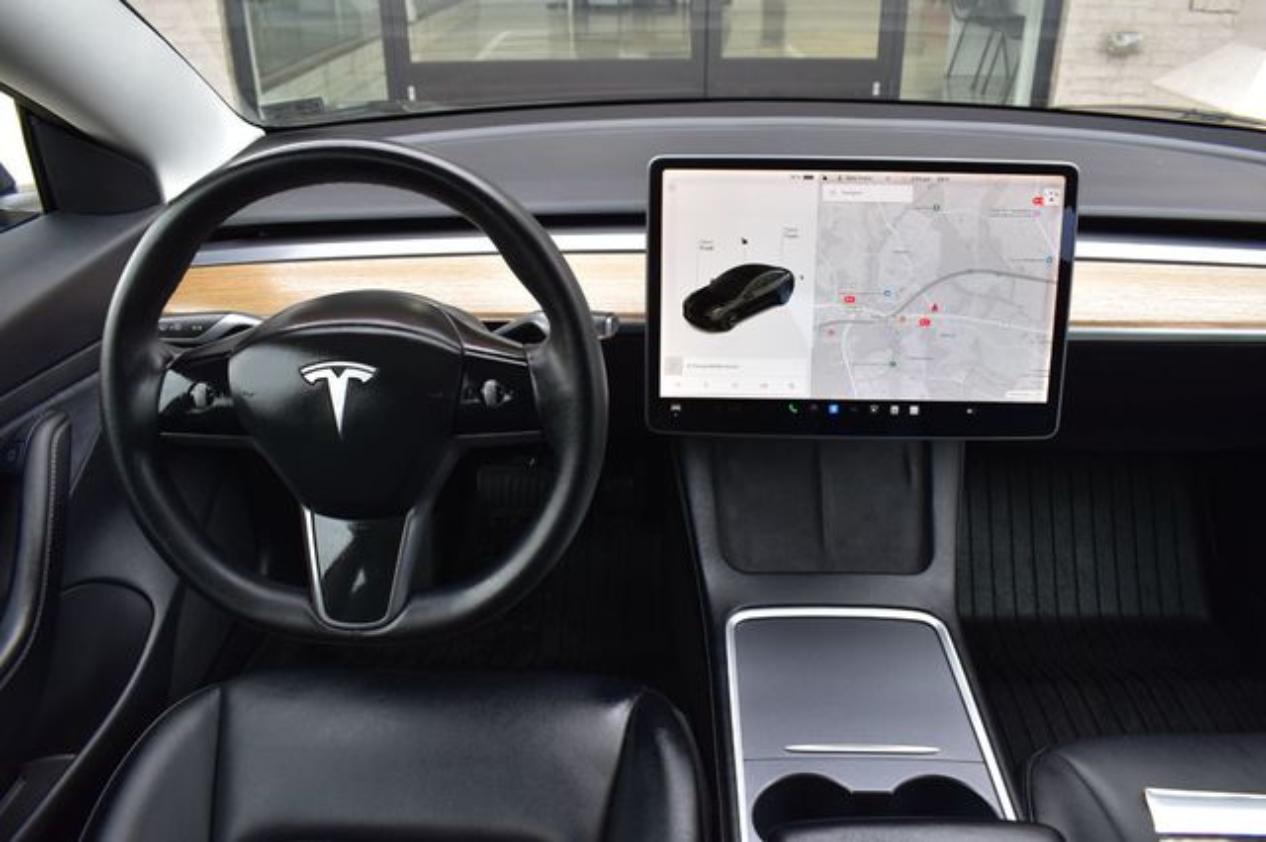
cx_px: 633
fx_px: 949
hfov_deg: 67.4
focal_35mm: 27
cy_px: 421
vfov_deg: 47.9
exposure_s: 1/30
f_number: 7.1
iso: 400
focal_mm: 18
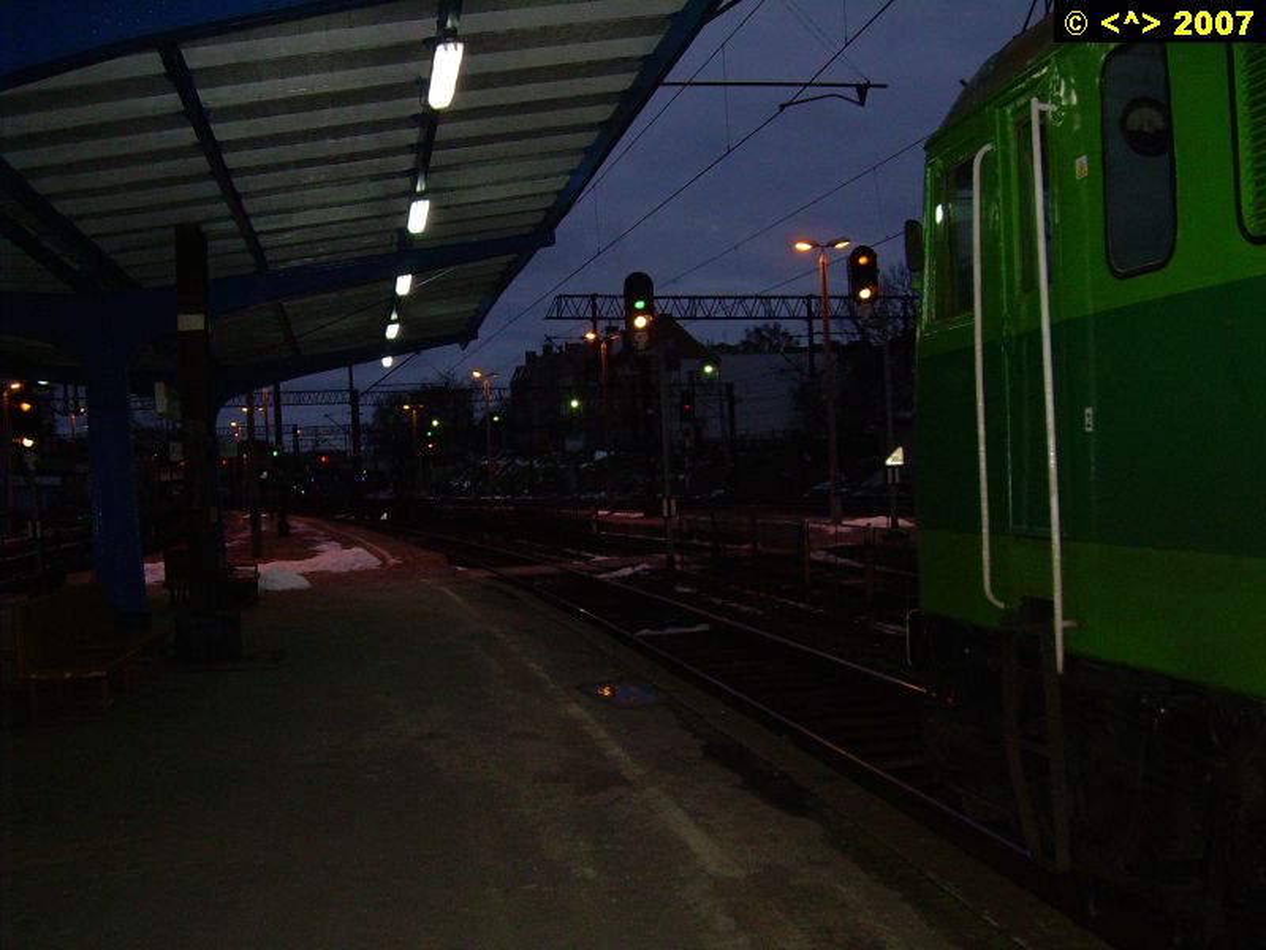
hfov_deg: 49.0
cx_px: 633
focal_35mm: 38
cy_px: 475
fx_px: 1390
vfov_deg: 37.7
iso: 200
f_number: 2.8
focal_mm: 6.3
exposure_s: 1/60
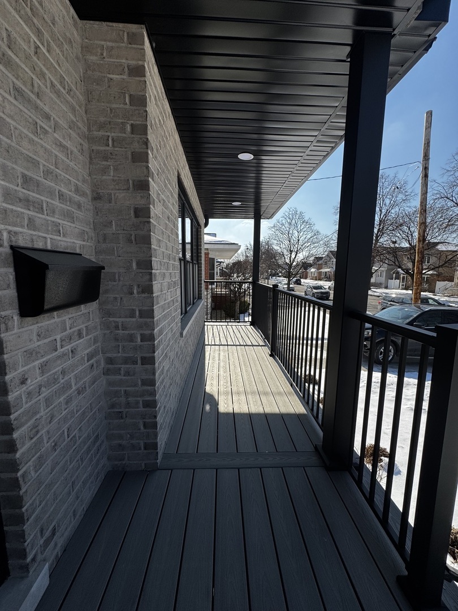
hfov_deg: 85.7
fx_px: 247
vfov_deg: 102.1
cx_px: 229
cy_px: 306
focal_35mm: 14
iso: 50
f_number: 2.2
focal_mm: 2.22
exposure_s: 1/2208
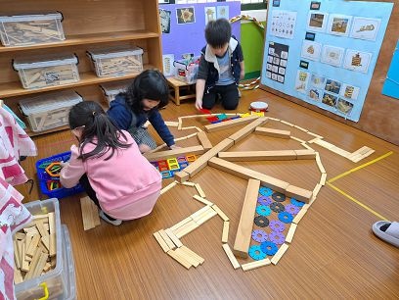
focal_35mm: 23
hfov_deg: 73.9
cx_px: 200
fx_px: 265
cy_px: 150
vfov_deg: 58.9
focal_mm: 5.54
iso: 125
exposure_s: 1/40
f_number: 1.8
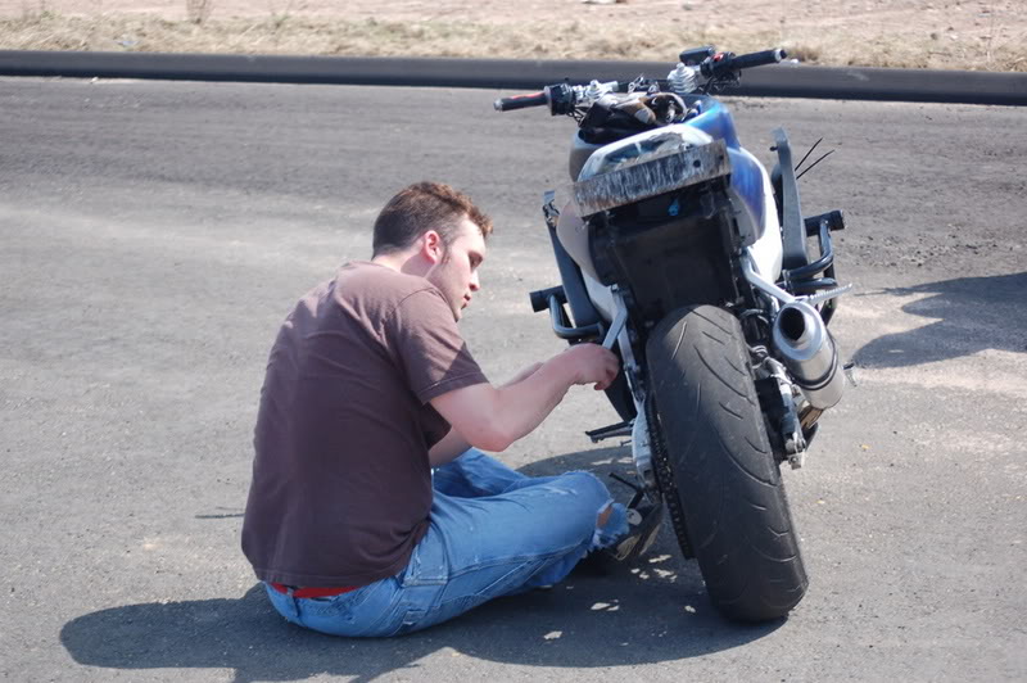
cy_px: 342
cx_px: 514
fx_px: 2651
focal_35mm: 93
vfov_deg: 14.7
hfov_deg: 21.9
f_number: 4.5
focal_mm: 62
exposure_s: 1/320
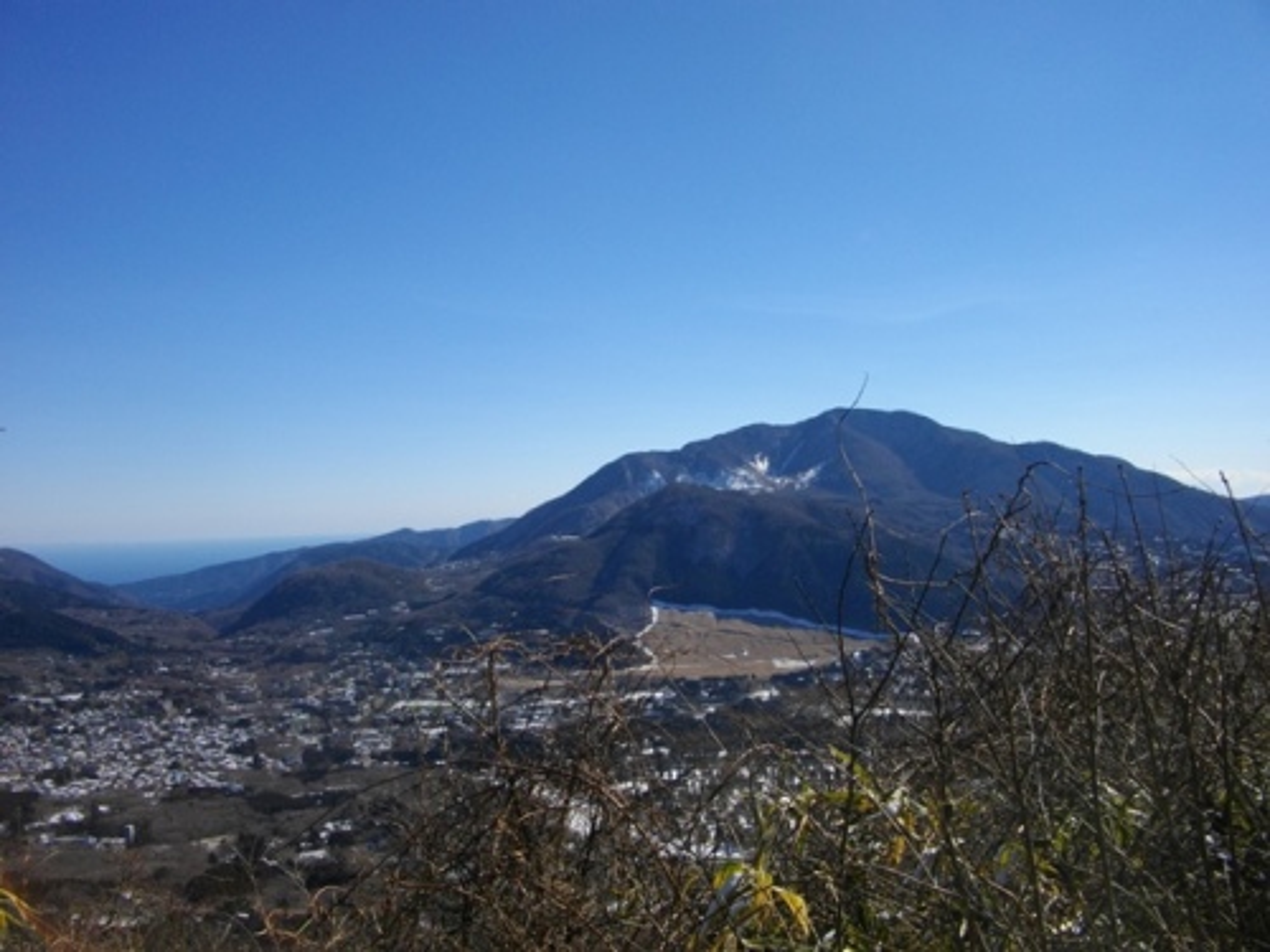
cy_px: 476
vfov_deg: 44.2
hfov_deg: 56.8
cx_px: 635
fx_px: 1174
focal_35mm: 32
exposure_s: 1/640
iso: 100
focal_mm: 5.7
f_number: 5.5
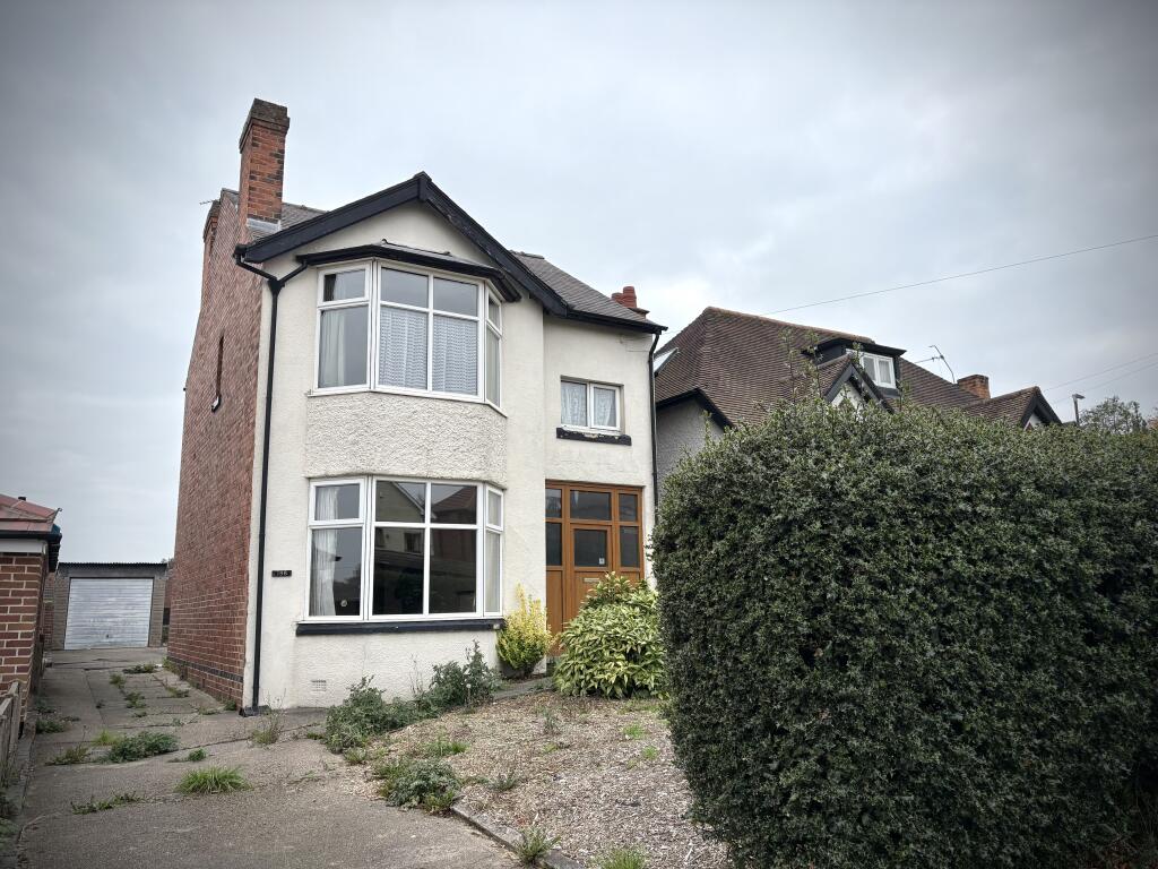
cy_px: 434
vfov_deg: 53.1
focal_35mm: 26
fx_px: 870
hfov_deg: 67.3
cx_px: 579
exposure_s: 1/731
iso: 50
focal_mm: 5.96
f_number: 1.6
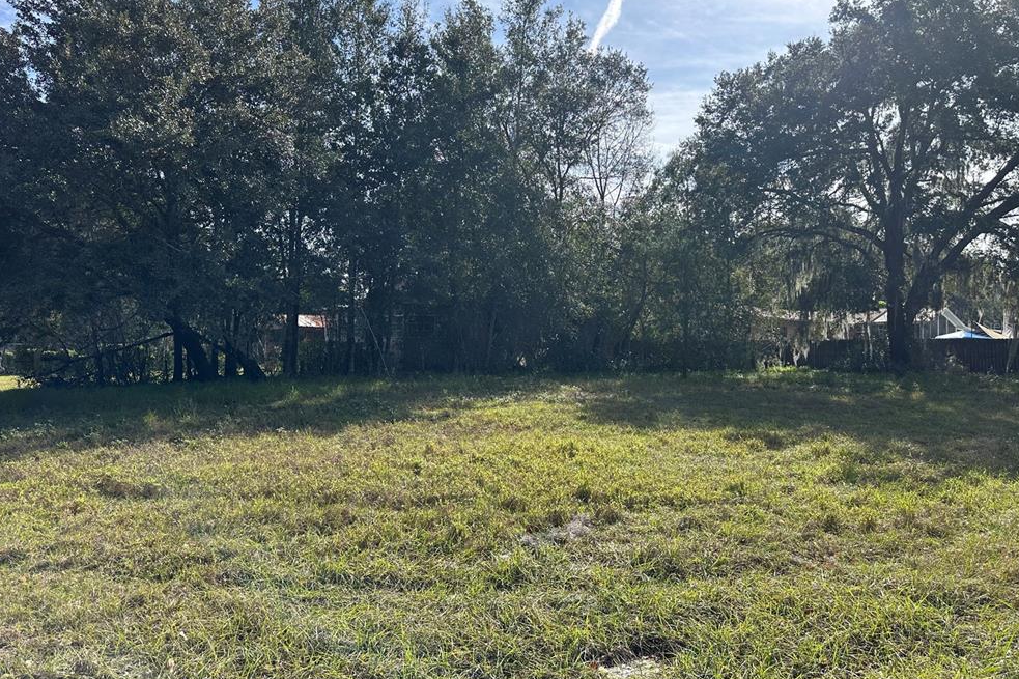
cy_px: 326
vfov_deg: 49.5
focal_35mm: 26
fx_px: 736
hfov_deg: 69.4
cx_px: 514
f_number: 1.78
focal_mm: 6.86
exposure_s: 1/2732
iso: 80
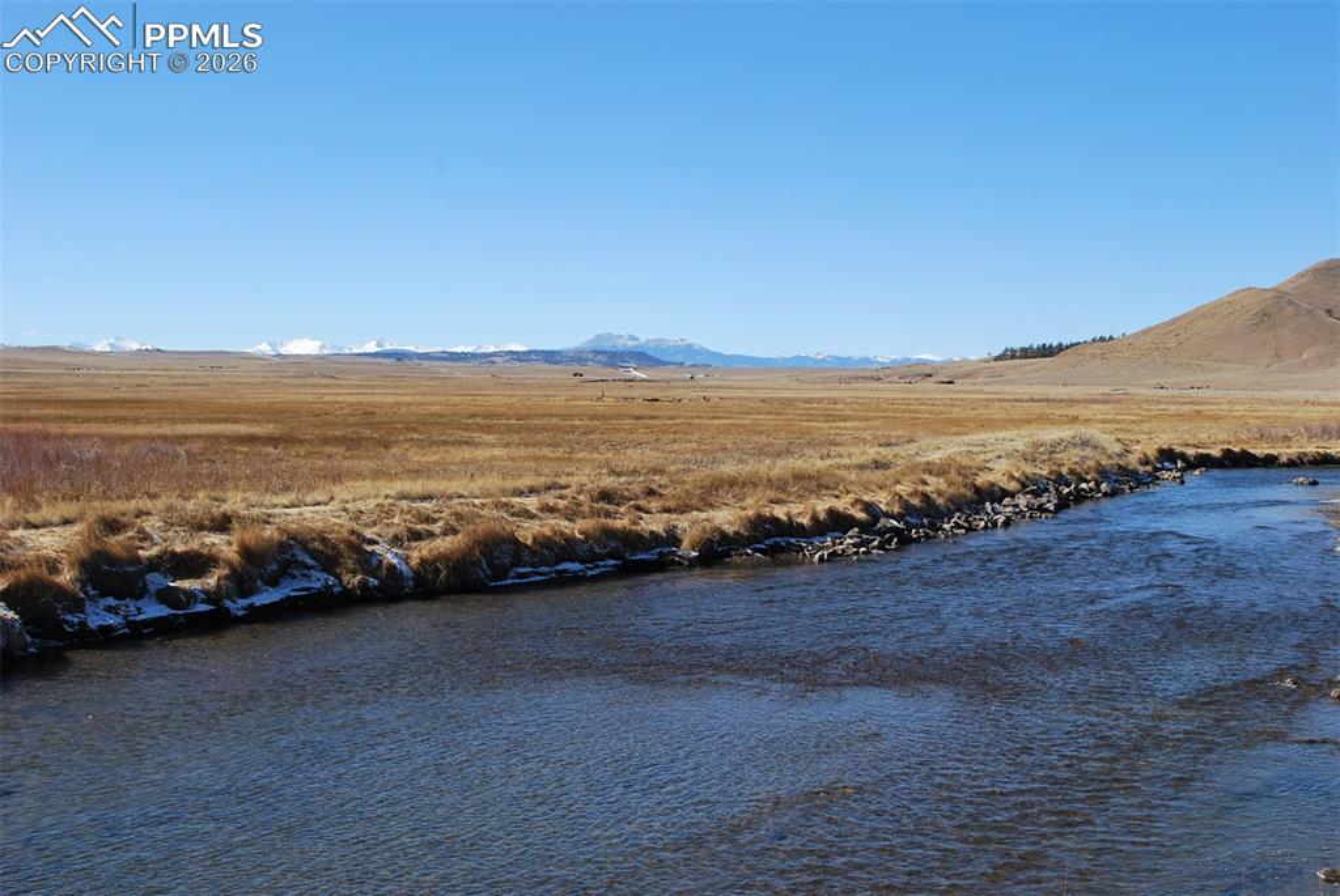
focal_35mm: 48
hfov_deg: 41.1
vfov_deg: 28.1
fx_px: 1788
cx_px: 670
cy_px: 448
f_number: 10
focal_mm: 32
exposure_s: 1/250
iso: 200
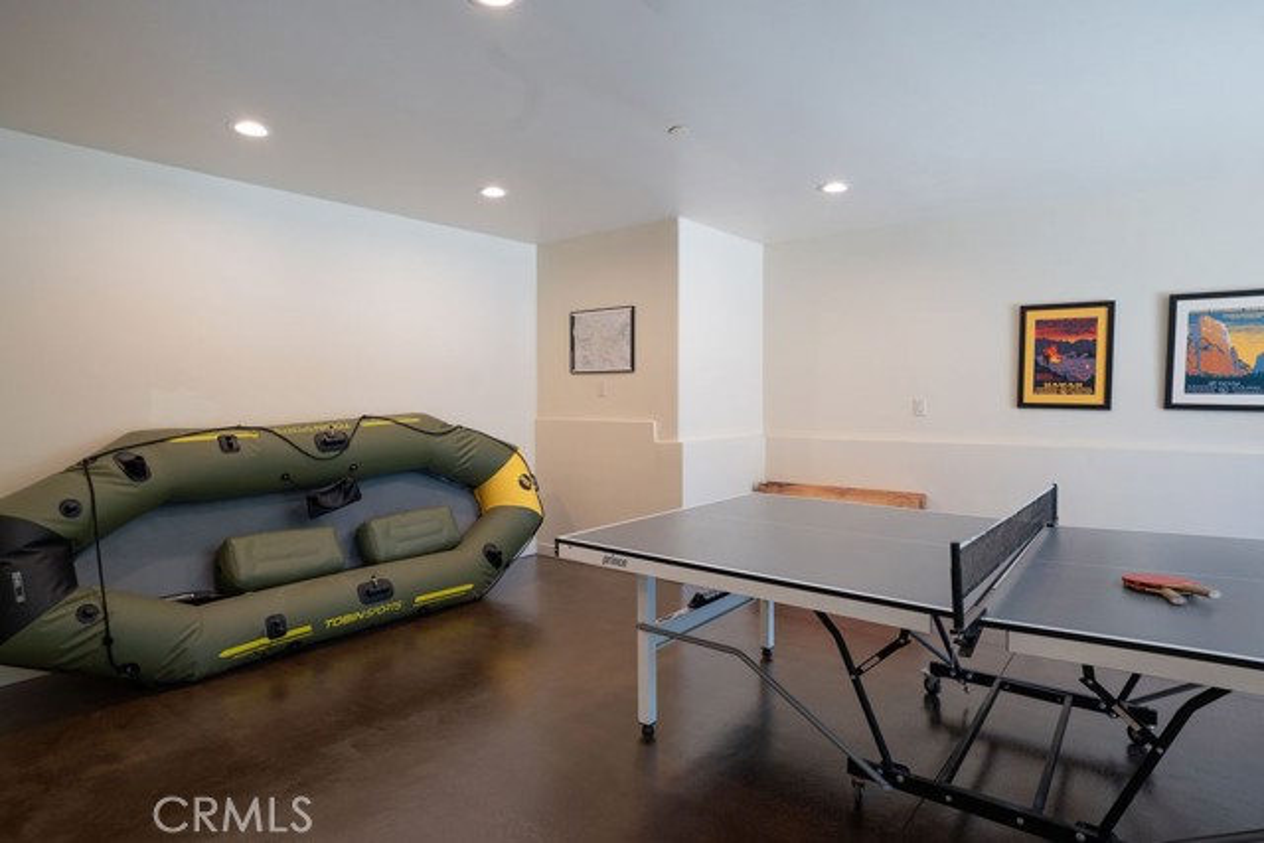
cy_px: 422
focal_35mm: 20
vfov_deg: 62.0
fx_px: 702
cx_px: 632
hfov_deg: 84.0
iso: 800
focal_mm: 20
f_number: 5.6
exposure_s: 1/25
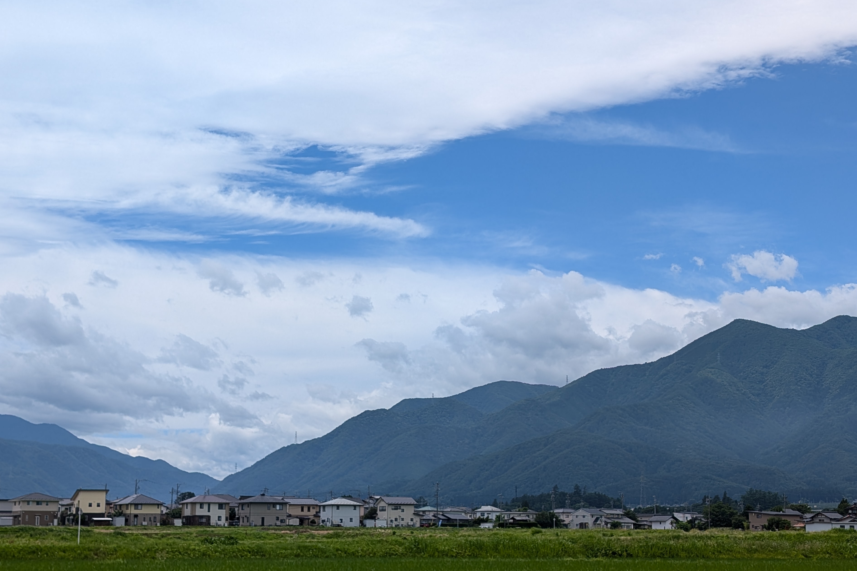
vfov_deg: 24.6
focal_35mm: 55
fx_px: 1309
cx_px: 440
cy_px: 297
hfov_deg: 36.2
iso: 25
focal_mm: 6.9
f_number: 1.68
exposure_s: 1/2294
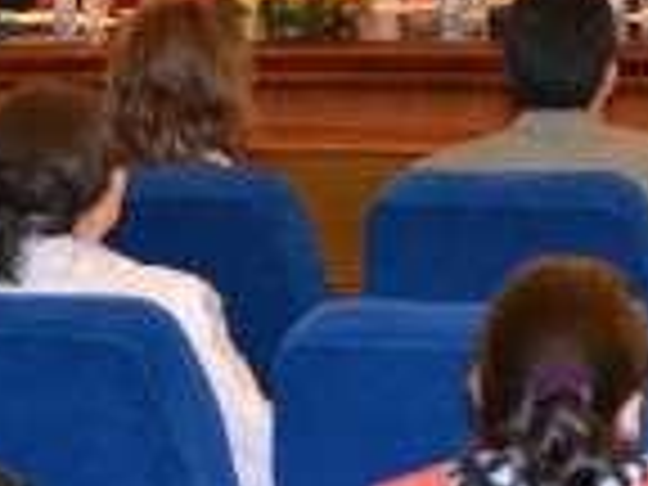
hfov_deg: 14.4
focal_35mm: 137
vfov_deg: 10.5
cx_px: 459
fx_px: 2565
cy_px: -218
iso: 3200
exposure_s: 1/60
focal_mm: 22
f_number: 3.8
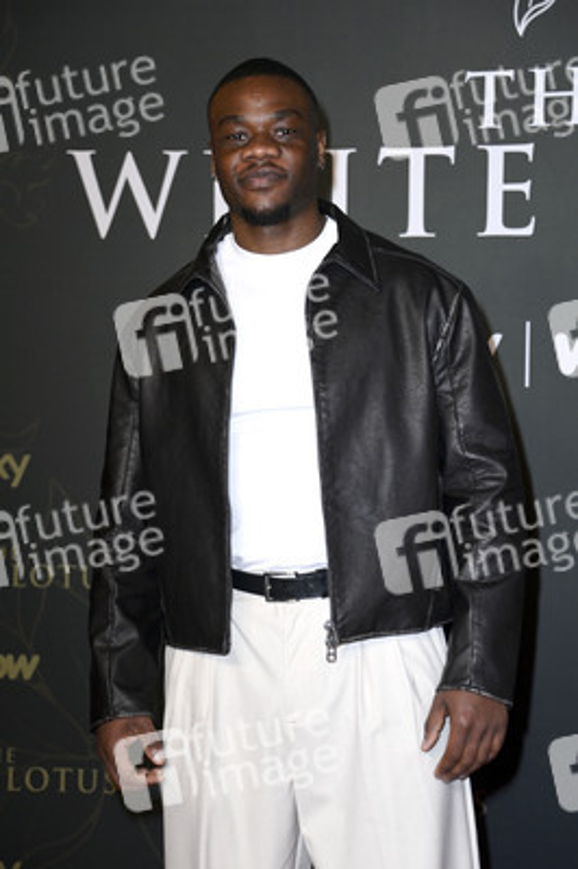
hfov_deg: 13.9
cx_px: 289
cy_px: 434
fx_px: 2364
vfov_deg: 20.8
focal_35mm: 98
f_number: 5.3
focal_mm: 98
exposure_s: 1/200
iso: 1250
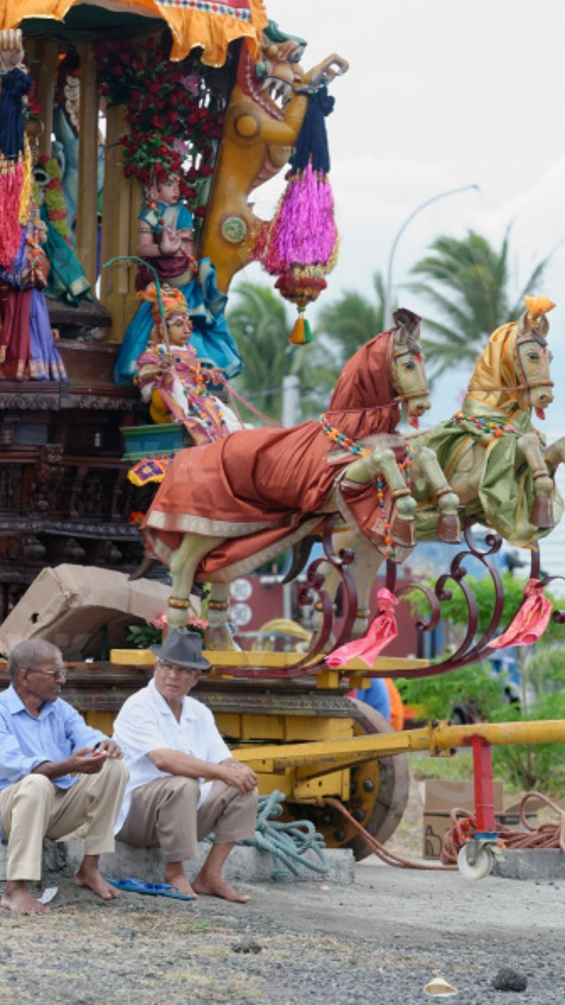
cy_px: 501
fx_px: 6516
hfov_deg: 5.0
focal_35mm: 245
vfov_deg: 8.8
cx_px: 279
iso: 250
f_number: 5.6
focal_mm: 155
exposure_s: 1/400
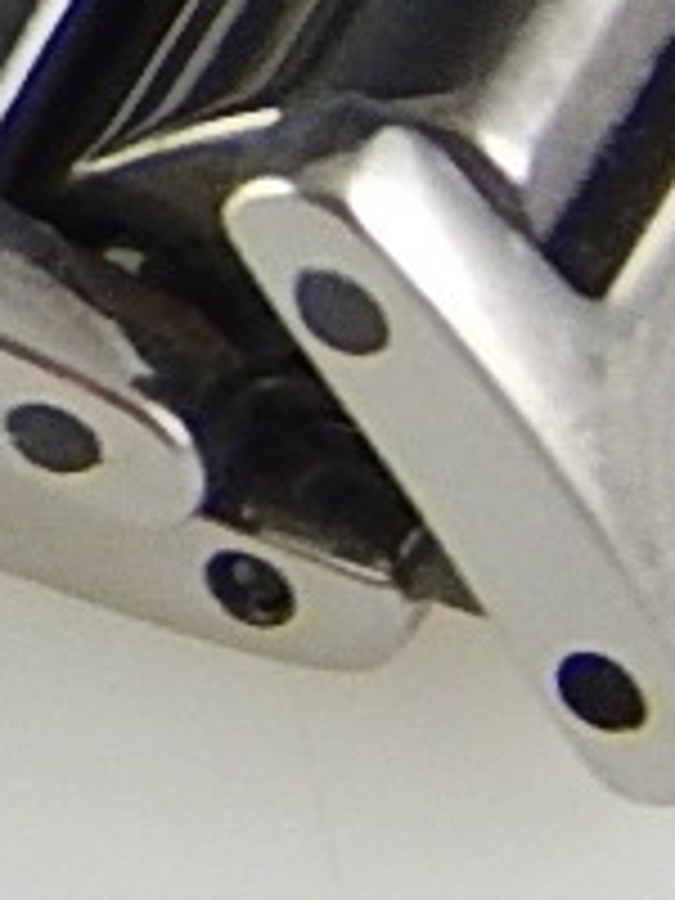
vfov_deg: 1.5
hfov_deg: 1.2
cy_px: -504
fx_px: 33305
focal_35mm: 1281
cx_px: -2128
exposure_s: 1/30
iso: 280
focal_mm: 28.7
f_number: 5.1
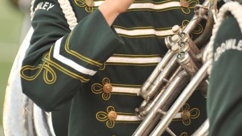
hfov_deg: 4.1
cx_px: 133
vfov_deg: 2.3
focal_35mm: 524
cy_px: -5
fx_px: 3360
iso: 200
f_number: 2.8
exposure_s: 1/320
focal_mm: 200
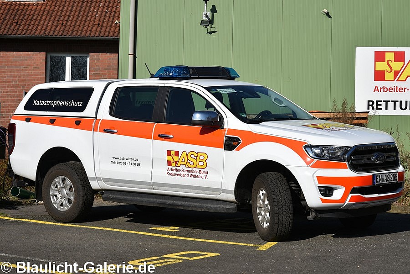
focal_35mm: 85
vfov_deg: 16.1
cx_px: 205
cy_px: 137
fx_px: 968
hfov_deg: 23.9
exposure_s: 1/500
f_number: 11
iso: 200
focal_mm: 85
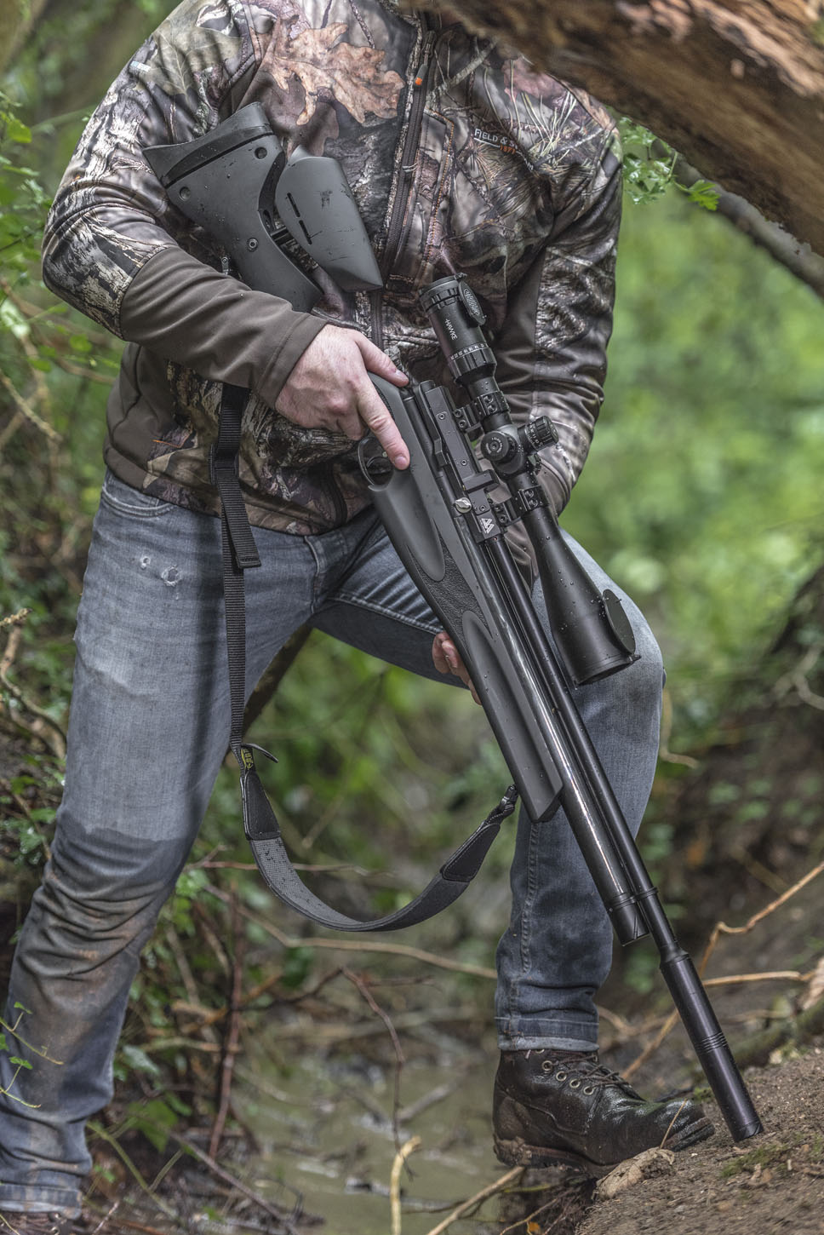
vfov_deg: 17.6
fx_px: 3979
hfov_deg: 11.8
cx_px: 412
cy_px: 618
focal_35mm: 116
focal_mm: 116
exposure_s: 1/60
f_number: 2.8
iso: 400
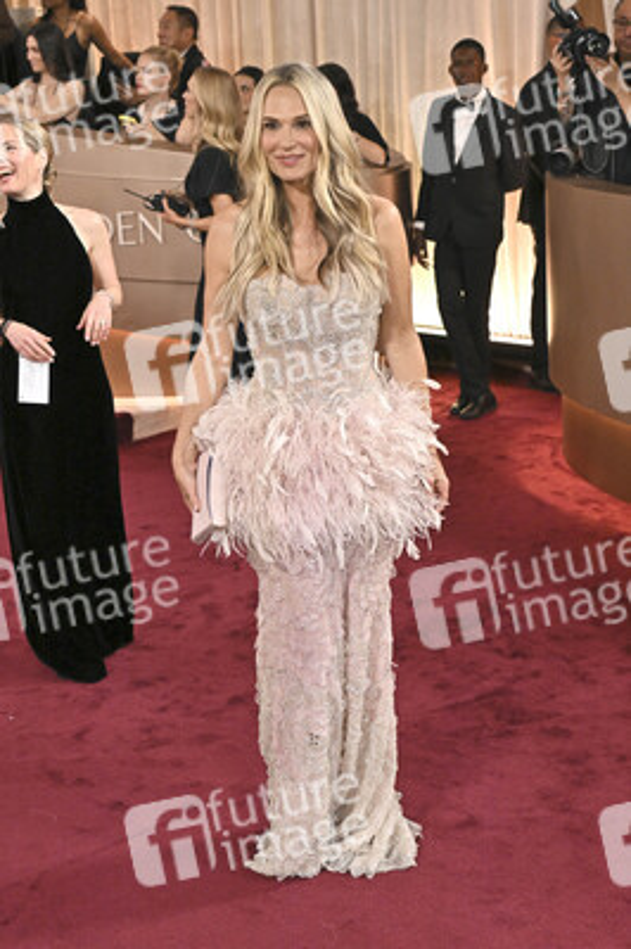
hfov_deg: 26.9
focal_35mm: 50
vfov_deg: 39.6
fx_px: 1317
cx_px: 316
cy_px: 474
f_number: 5.6
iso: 2500
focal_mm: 50
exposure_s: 1/320
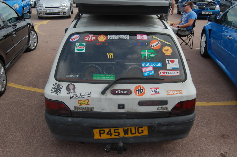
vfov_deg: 38.3
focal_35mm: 34
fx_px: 227
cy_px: 78
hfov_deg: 55.2
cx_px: 118
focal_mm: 23
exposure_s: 1/250
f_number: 8
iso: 200
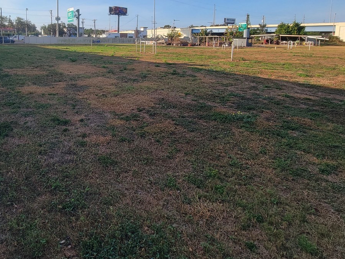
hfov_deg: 70.3
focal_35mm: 23
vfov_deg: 55.4
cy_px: 58
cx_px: 98
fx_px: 229
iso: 50
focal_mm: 2.2
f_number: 2.2
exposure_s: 1/907
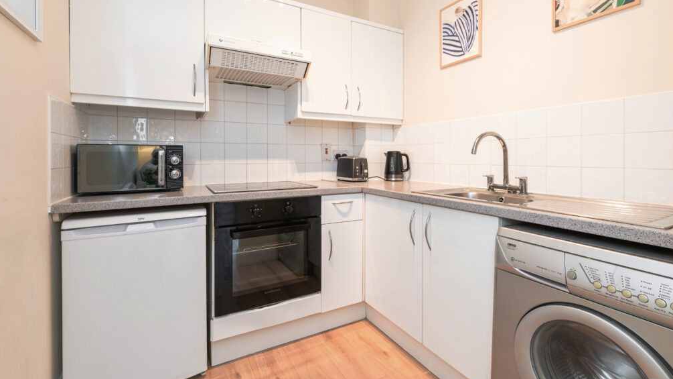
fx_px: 285
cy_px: 163
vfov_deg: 66.7
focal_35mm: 16
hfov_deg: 99.4
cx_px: 337
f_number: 6.3
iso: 400
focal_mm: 15
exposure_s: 1/10
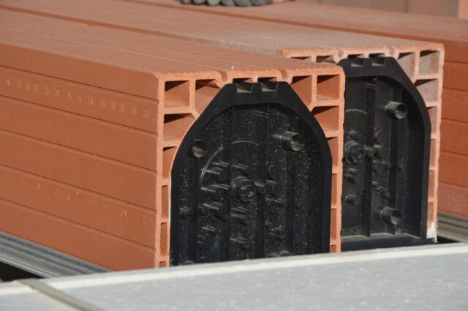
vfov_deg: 8.7
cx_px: 234
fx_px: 2045
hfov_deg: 13.1
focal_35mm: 158
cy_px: 156
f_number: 9
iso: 100
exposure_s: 1/320
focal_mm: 105
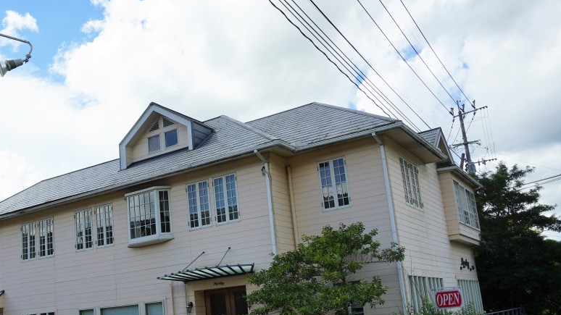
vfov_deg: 30.2
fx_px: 580
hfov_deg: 50.8
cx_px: 191
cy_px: 203
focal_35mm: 39
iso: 100
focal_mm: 16
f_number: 11
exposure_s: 1/160
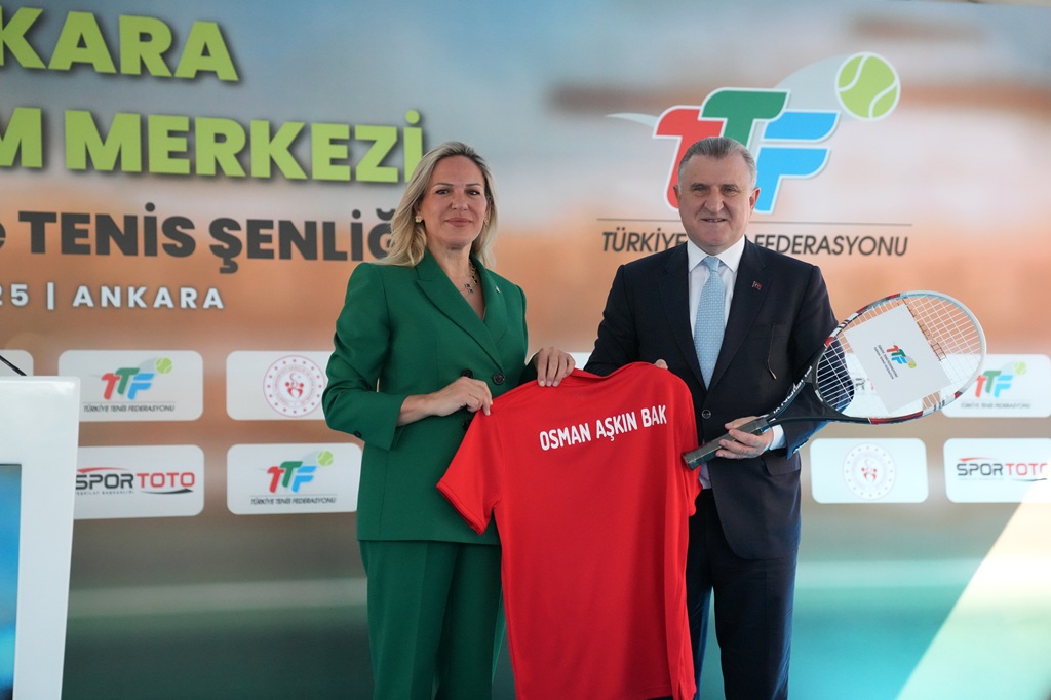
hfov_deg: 33.9
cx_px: 526
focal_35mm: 59
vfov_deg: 23.0
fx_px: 1722
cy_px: 350
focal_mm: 59
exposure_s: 1/3200
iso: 5000
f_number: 2.8
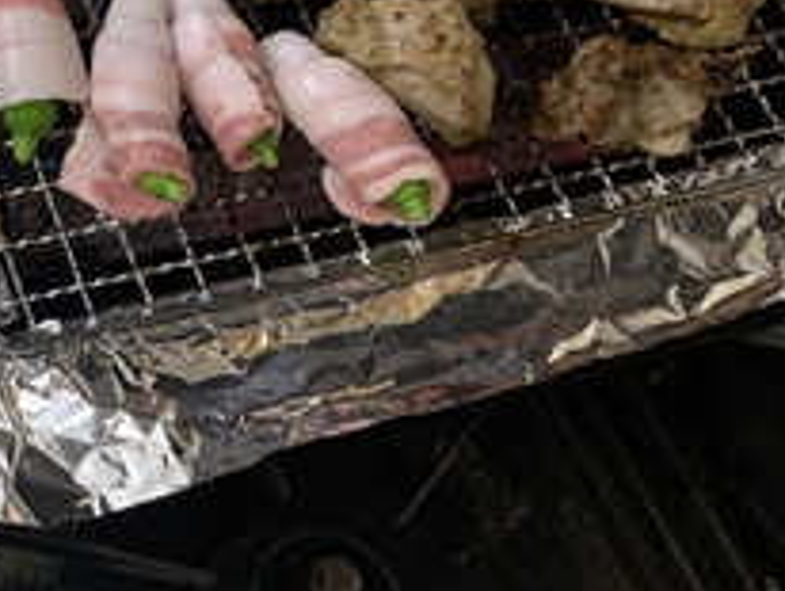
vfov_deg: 23.1
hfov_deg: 29.4
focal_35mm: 63
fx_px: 1430
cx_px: 72
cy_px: 154
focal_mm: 4.25
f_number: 1.8
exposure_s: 1/40
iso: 400
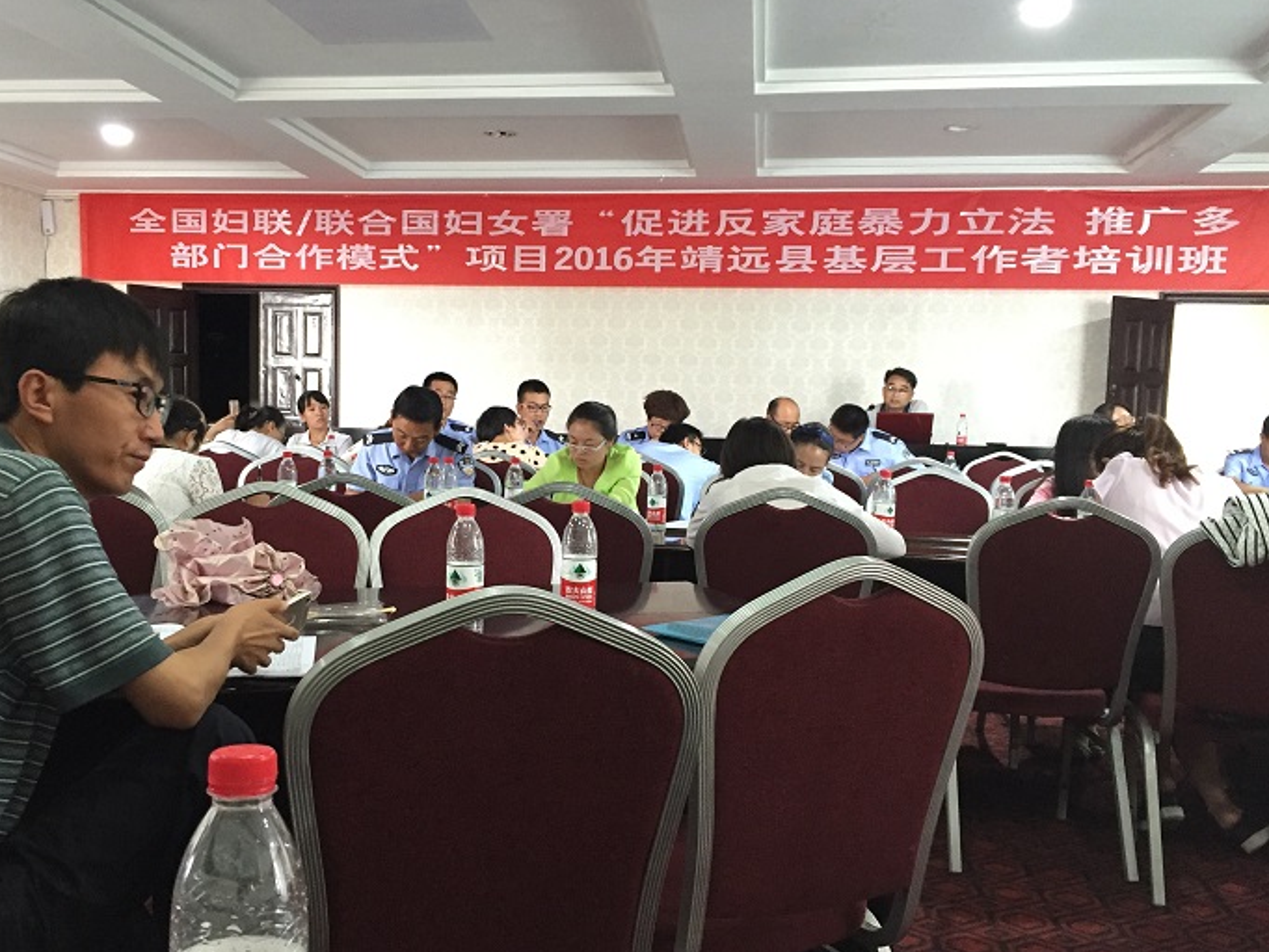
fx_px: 1247
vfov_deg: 41.8
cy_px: 528
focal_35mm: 34
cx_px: 536
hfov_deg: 53.7
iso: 250
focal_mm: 4.15
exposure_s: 1/17
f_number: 2.2
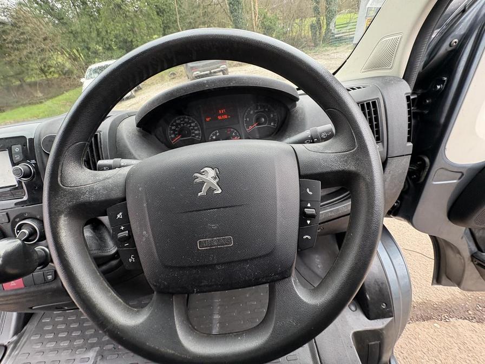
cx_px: 242
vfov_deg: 85.7
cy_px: 182
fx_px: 196
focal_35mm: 14
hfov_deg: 102.1
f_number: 2.2
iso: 160
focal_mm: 2.22
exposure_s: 1/99
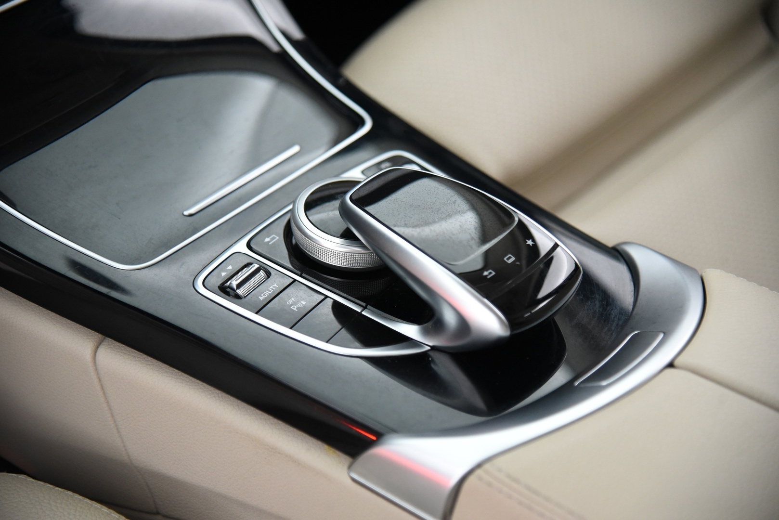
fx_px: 1991
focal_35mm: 92
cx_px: 390
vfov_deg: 14.9
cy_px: 260
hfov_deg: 22.1
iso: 4000
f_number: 4
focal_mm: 92
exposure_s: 1/30
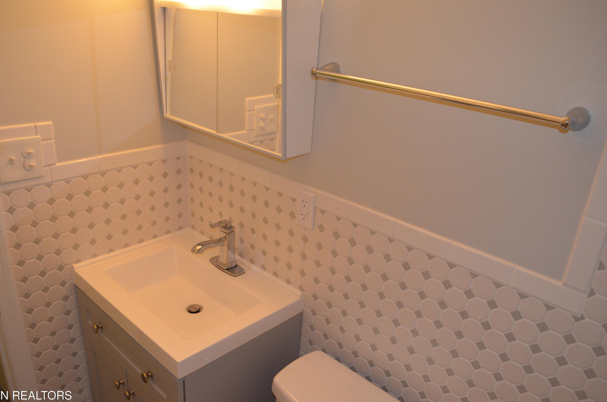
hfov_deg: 65.6
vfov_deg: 46.2
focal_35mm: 28
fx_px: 471
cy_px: 206
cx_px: 299
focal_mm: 18
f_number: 3.5
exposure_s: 1/60
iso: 1000
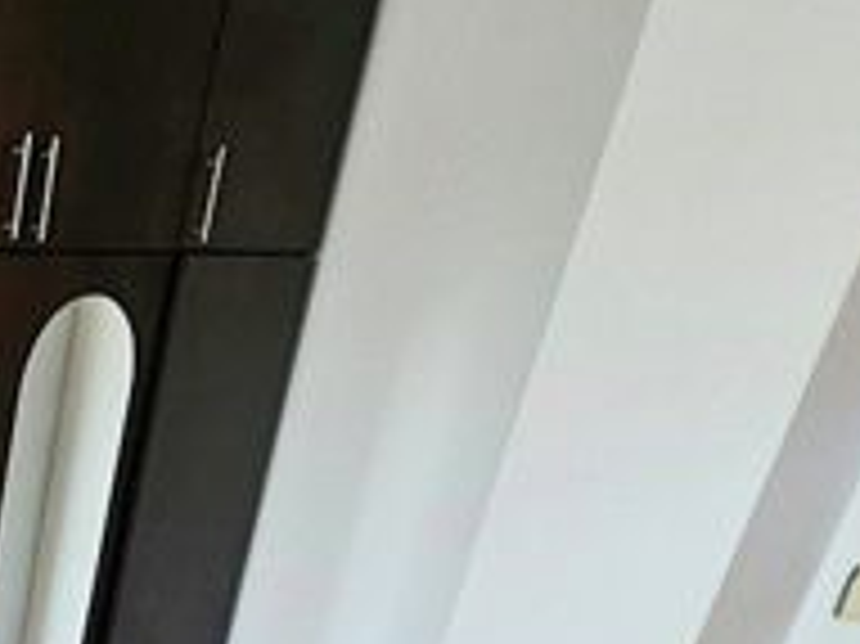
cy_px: 1094
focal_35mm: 48
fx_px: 1192
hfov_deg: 25.8
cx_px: -511
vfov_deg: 21.9
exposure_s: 1/50
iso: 50
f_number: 2.2
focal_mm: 1.7
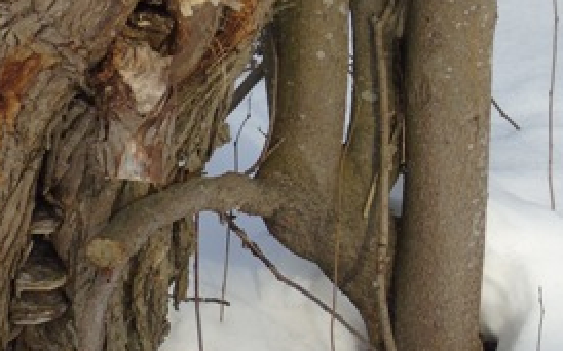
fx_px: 2577
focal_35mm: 168
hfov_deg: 12.4
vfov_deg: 7.8
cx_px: 85
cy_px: 74
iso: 80
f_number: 4.5
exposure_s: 1/320
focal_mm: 11
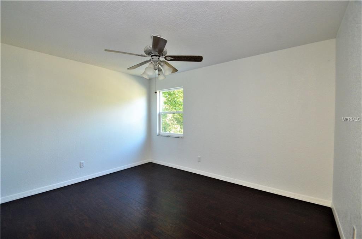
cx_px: 181
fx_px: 150
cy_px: 120
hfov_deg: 100.5
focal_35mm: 15
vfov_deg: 77.0
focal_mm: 10
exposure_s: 1/60
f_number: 5.6
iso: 1400
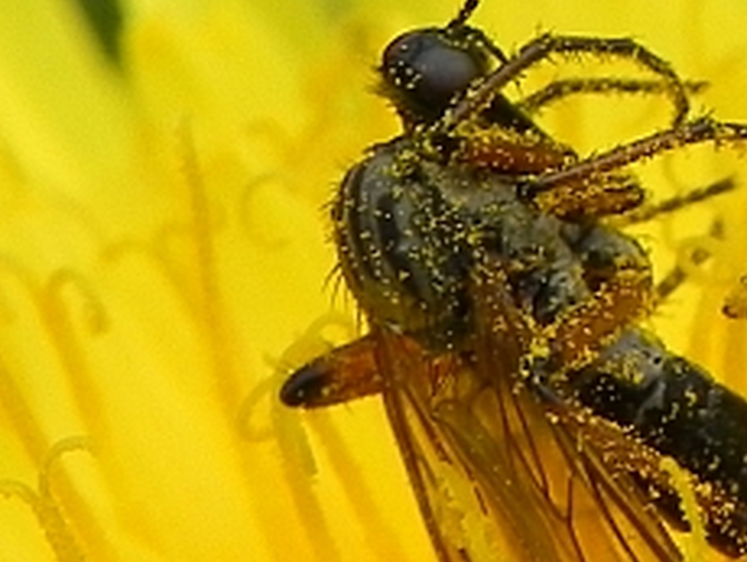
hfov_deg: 4.2
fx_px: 10088
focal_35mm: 467
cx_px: 965
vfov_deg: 3.2
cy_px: 507
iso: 160
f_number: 5.6
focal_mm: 18.8
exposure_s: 1/522
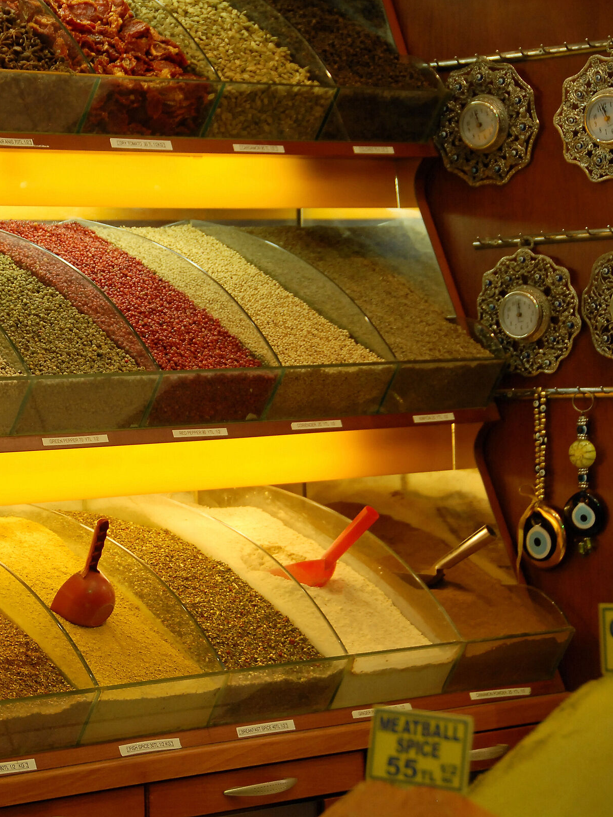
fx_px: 3164
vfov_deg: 14.7
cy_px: 408
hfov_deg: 11.0
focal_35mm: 134
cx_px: 2
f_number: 4.8
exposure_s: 1/50
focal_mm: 62
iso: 400
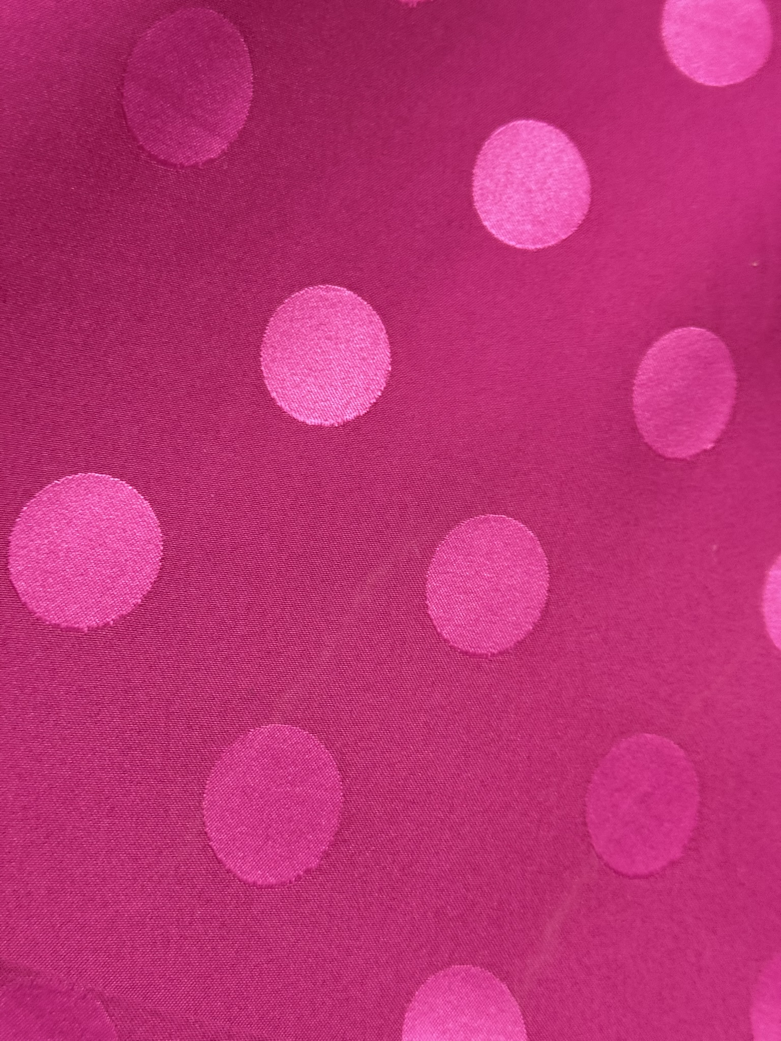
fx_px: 1444
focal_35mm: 48
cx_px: 390
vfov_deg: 39.7
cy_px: 520
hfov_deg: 30.3
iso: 200
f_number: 1.78
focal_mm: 6.76
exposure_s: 1/33
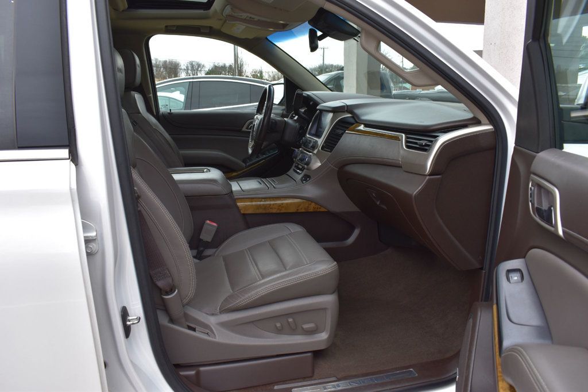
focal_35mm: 27
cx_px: 294
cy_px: 196
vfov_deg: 47.9
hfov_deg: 67.4
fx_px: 441
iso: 400
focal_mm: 18
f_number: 8
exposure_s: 1/60
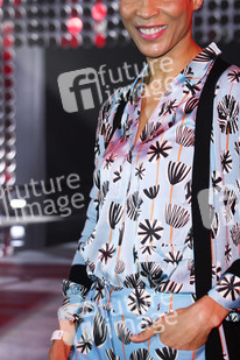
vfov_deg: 18.6
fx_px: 1100
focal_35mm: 110
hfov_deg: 12.4
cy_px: 143
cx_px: 151
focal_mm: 85
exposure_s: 1/80
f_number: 5.6
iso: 1250
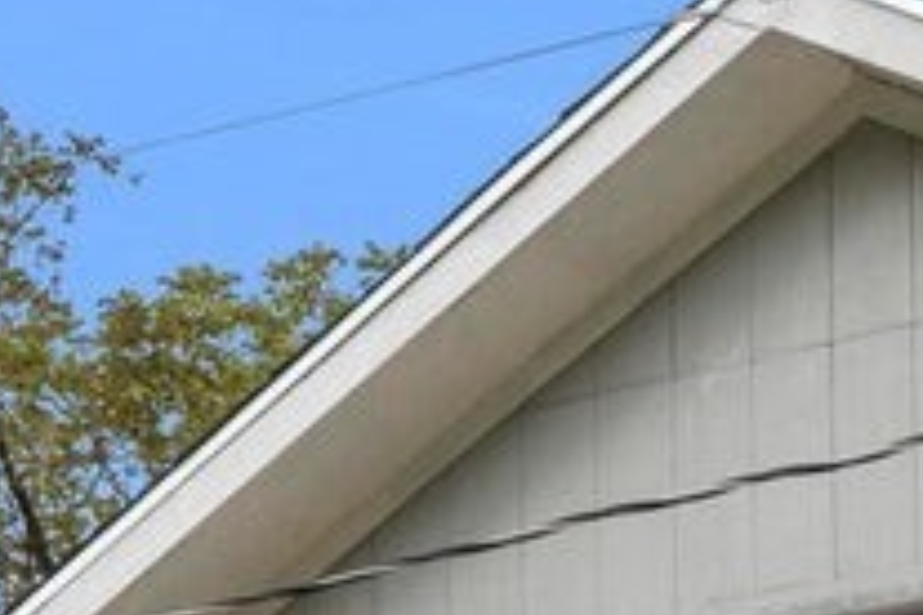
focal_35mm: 179
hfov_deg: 11.2
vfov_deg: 6.5
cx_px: 1226
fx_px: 4601
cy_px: 2202
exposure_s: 1/40
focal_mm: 24.2
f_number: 9
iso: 250
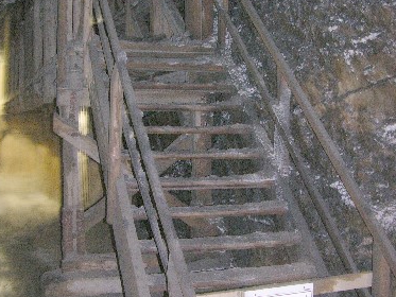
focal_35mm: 55
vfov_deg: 26.4
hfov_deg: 34.9
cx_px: 171
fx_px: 629
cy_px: 94
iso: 200
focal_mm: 8.9
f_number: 2.8
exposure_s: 2
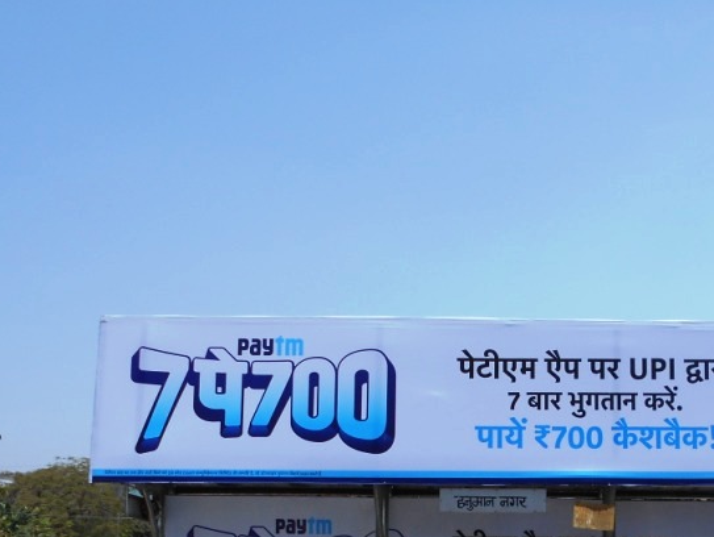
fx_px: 1011
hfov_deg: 38.2
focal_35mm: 49
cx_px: 505
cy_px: 504
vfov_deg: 28.3
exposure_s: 1/1250
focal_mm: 4.6
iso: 80
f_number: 3.2
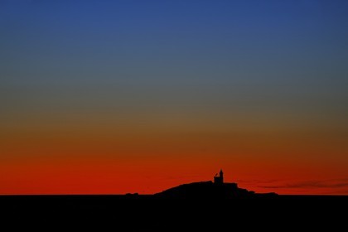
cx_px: 174
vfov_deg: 6.9
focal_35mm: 200
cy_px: 116
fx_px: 1933
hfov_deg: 10.3
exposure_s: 1/60
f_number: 2.8
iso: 800
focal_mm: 200
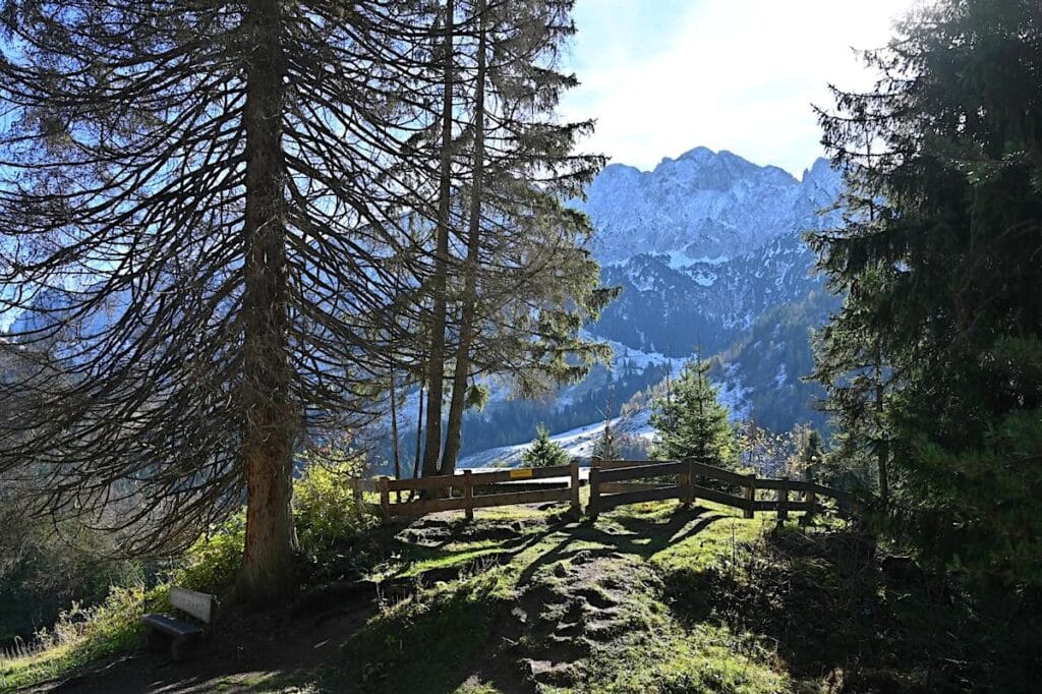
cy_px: 347
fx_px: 911
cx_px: 521
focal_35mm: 32
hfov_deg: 59.5
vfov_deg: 41.7
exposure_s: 1/250
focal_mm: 31.5
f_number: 5.6
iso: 100
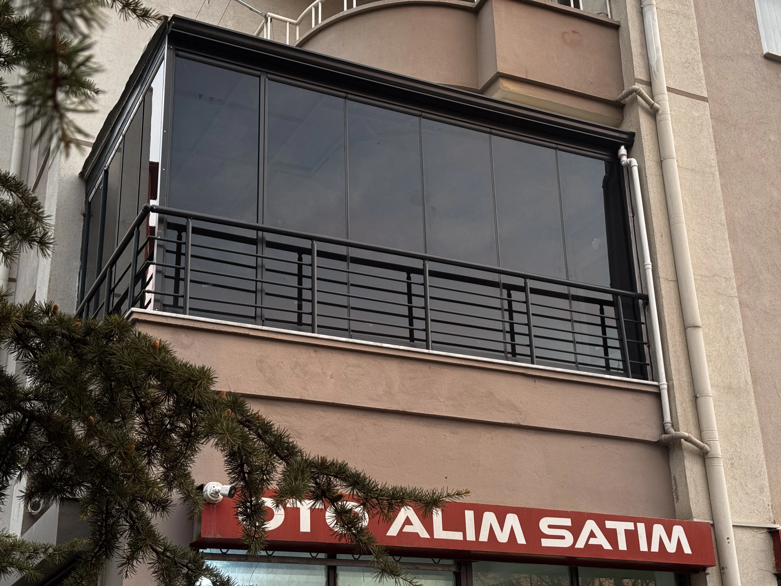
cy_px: 293
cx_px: 390
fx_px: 1083
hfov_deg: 39.7
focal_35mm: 48
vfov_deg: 30.3
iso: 250
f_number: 1.78
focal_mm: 6.76
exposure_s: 1/33
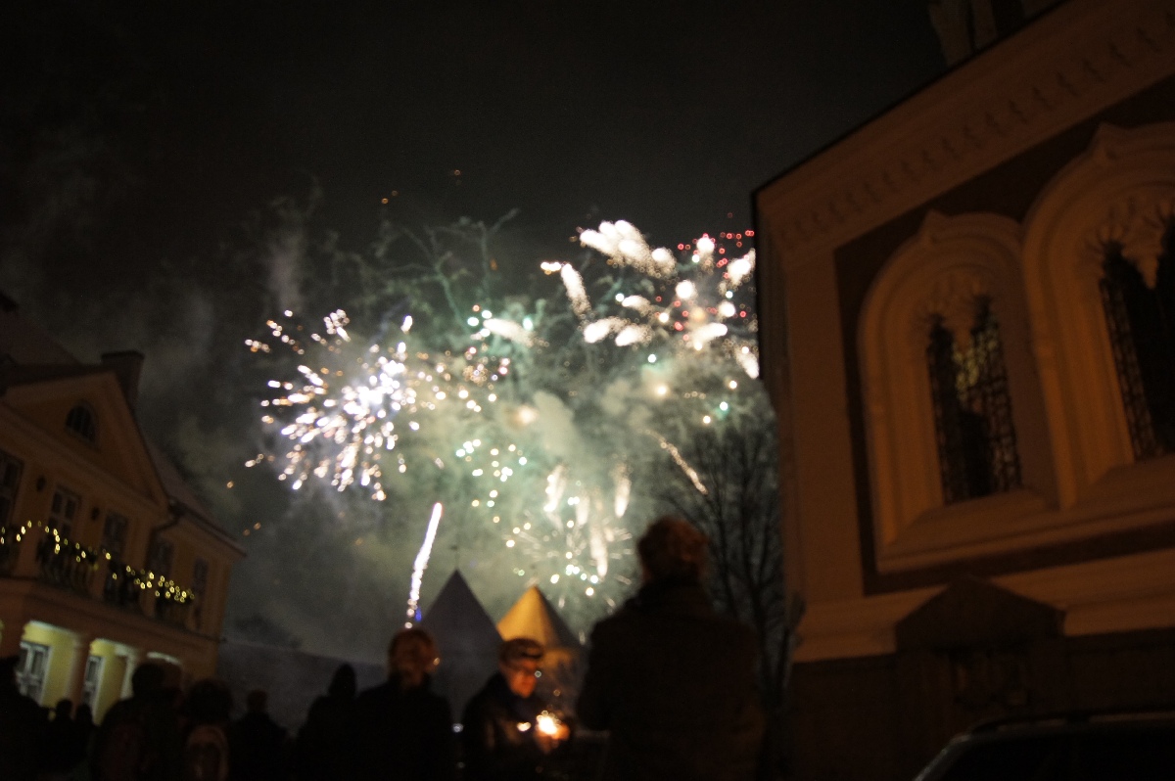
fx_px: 881
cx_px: 588
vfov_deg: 47.9
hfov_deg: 67.4
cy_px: 390
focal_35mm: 27
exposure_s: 1/25
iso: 800
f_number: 3.5
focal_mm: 18
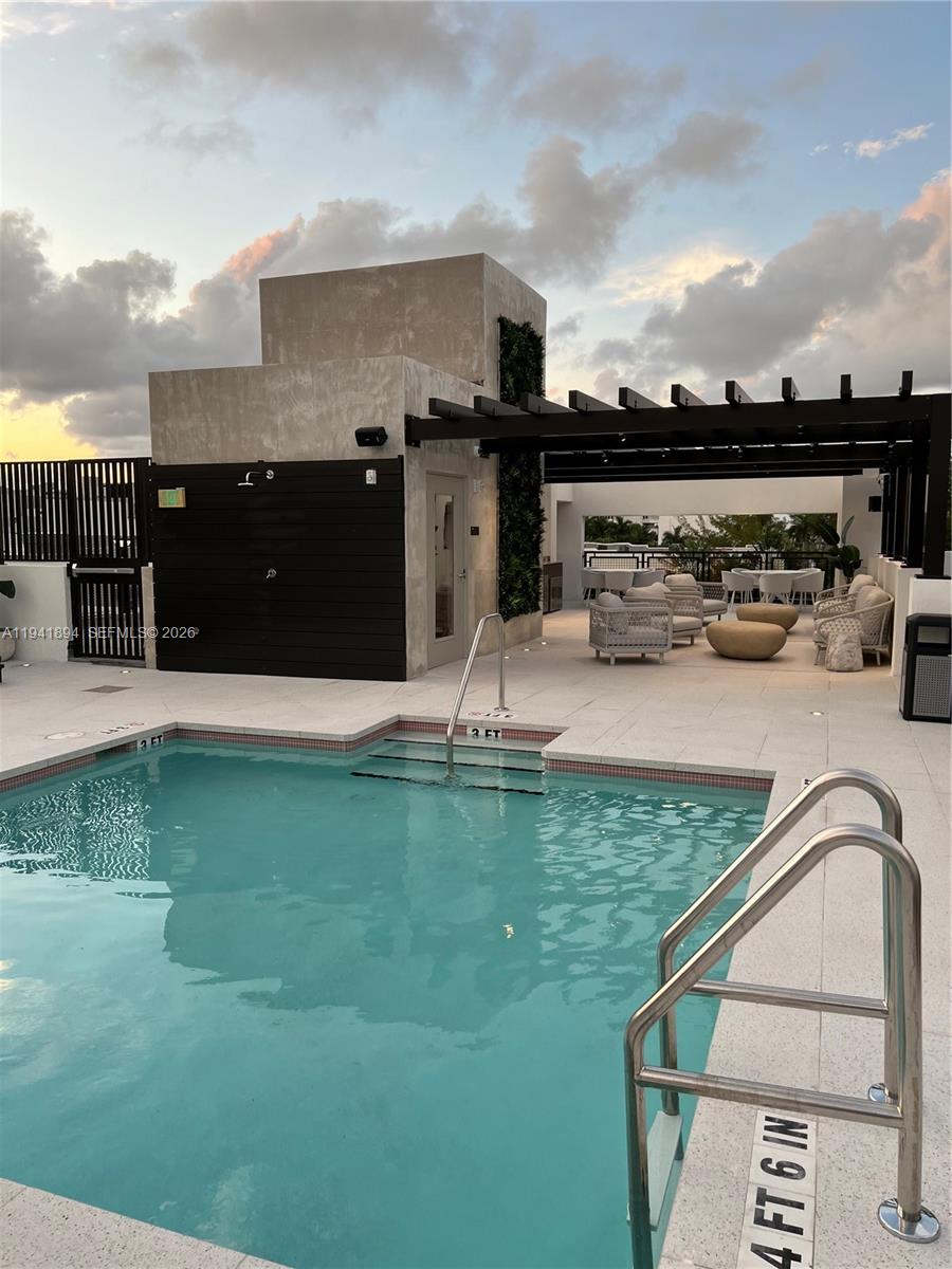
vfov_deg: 67.3
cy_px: 634
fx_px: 953
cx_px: 476
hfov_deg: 53.1
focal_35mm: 26
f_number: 1.5
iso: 50
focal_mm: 5.7
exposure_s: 1/413
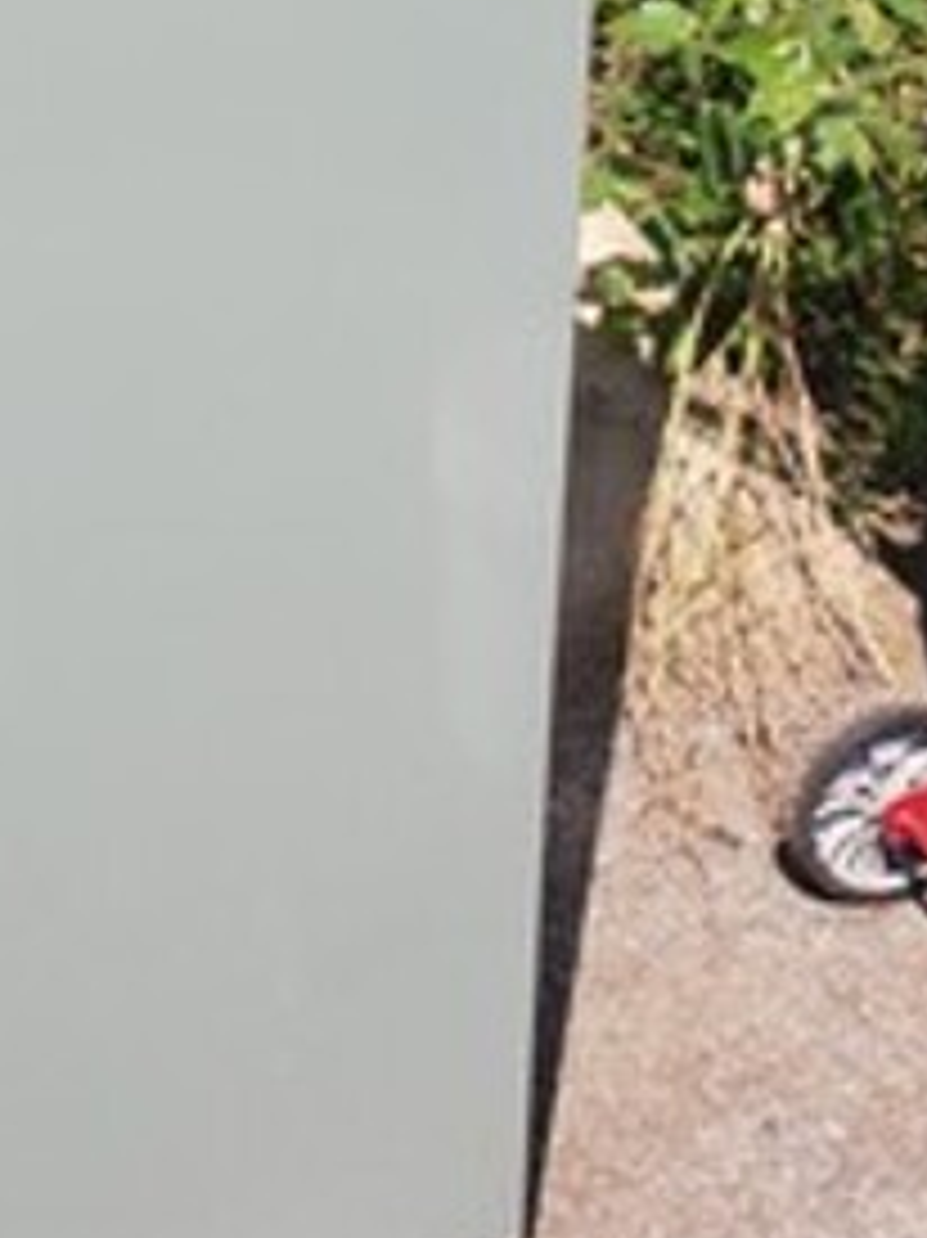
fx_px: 2752
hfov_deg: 18.3
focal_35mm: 77
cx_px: -122
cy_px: -502
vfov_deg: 22.0
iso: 50
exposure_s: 1/1087
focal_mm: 4.3
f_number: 2.4
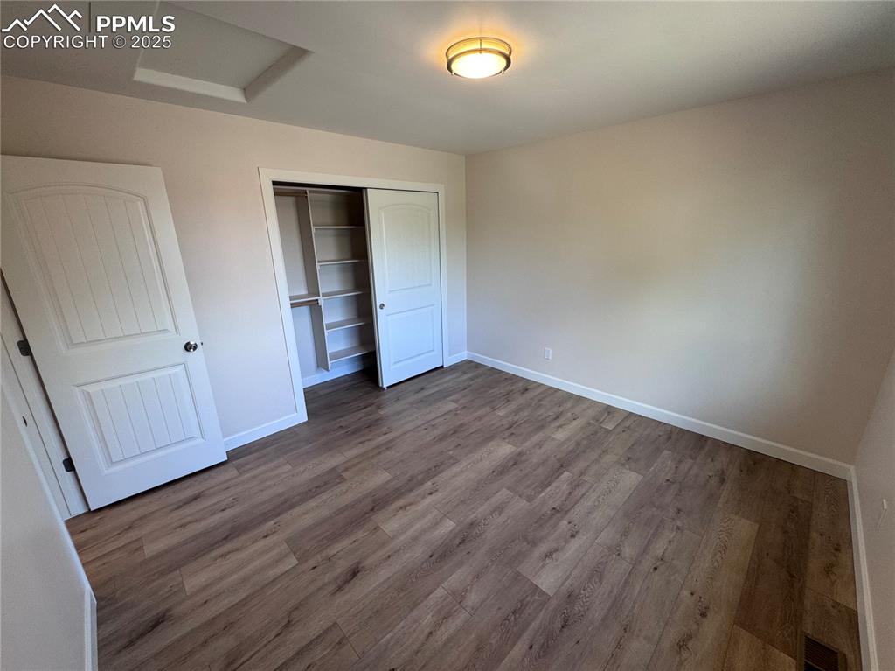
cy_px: 336
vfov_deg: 85.6
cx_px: 448
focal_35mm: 14
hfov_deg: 102.1
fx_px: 362
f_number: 2.2
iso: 125
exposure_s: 1/120
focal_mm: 2.22
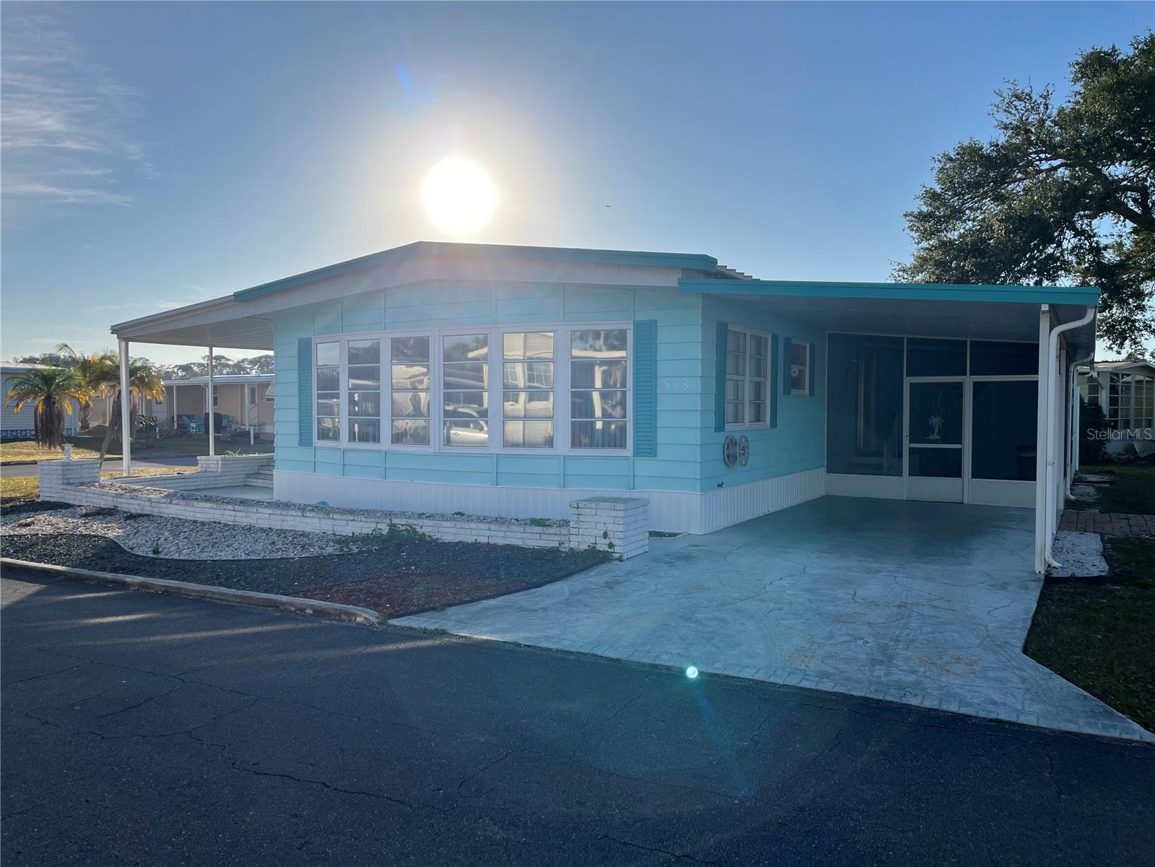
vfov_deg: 53.1
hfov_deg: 67.3
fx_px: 868
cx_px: 578
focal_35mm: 26
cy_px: 434
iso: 50
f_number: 1.6
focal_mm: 5.1
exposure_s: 1/5556
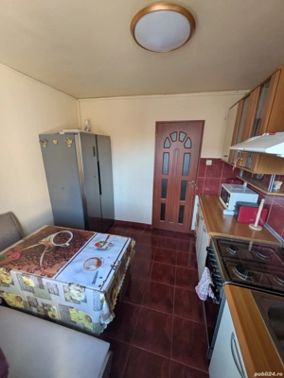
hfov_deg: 85.7
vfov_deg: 102.1
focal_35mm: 14
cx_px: 142
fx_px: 153
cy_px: 189
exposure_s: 1/50
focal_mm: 1.83
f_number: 2.2
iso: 349
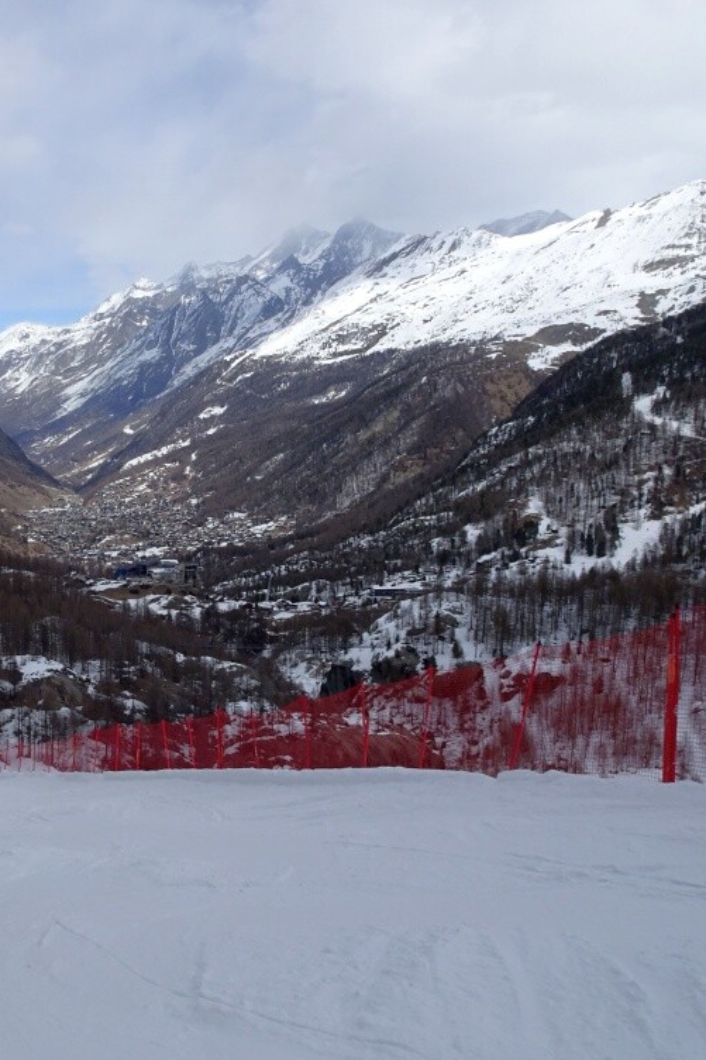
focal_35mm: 34
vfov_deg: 55.8
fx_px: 1001
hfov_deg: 36.8
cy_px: 538
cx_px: 94
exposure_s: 1/1600
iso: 80
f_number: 3.5
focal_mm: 4.1
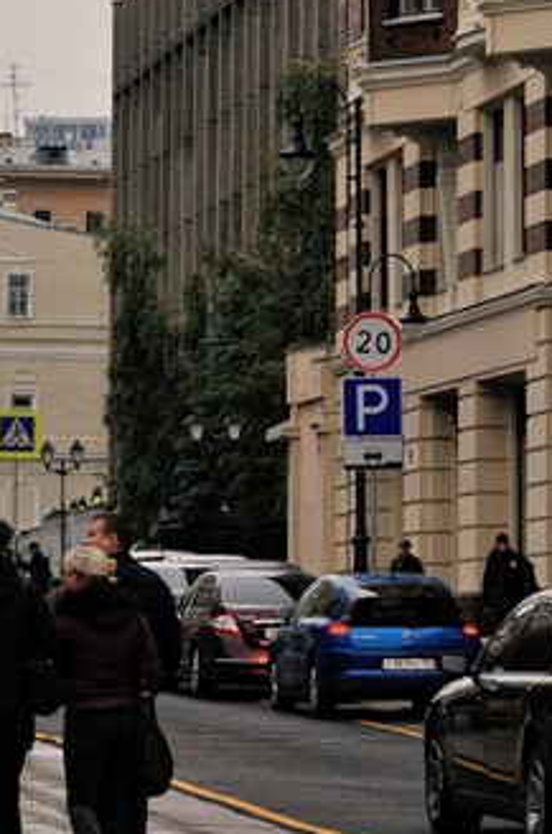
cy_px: -109
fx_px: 4763
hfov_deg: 6.6
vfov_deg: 9.9
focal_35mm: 206
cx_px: 469
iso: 320
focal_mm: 50
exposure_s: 1/1250
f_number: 3.2
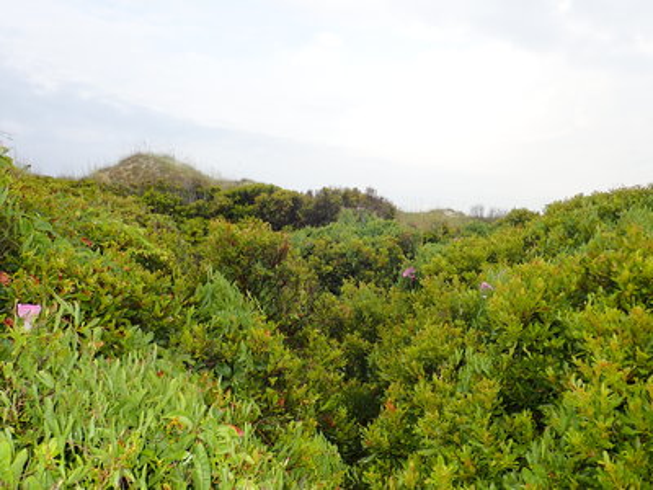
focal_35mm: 30
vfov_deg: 46.8
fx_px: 566
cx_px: 326
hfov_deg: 60.0
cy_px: 245
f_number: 3.2
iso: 100
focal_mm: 5.5
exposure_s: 1/400
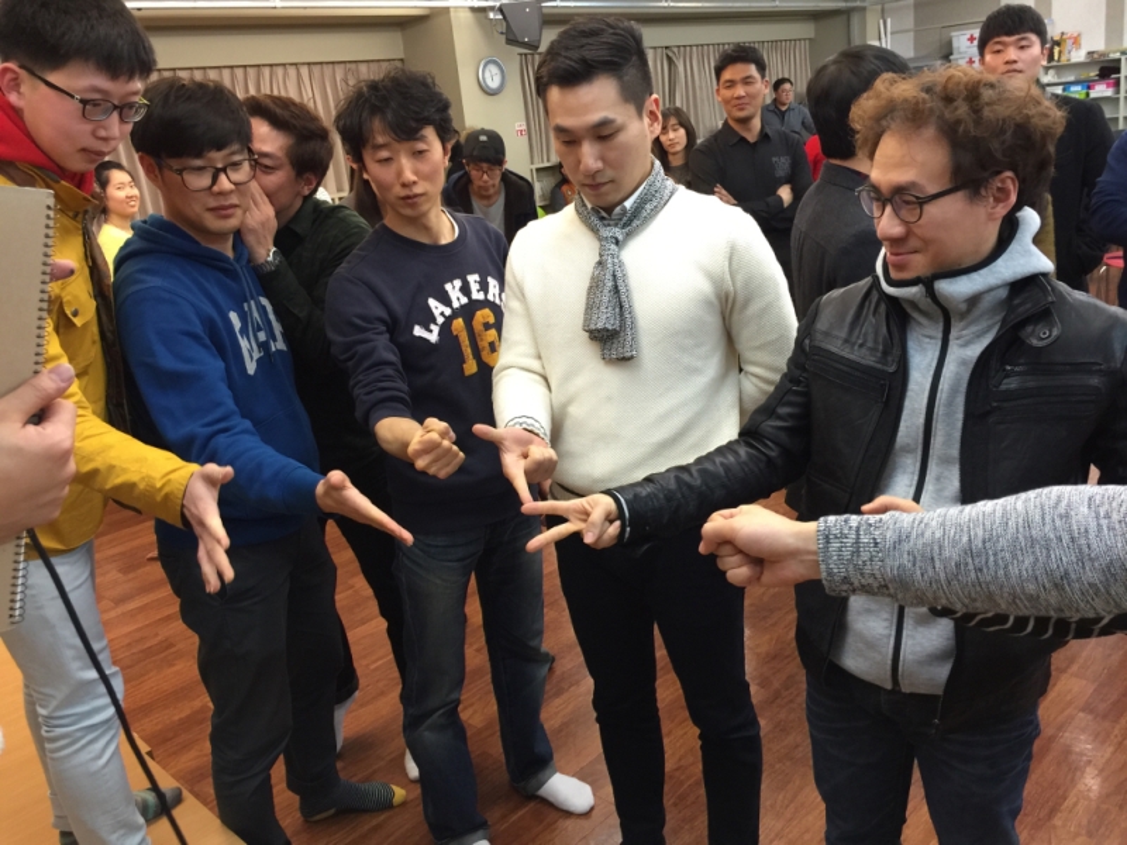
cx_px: 564
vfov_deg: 48.2
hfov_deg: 61.7
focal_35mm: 29
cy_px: 422
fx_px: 944
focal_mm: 4.15
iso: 64
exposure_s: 1/15
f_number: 2.2
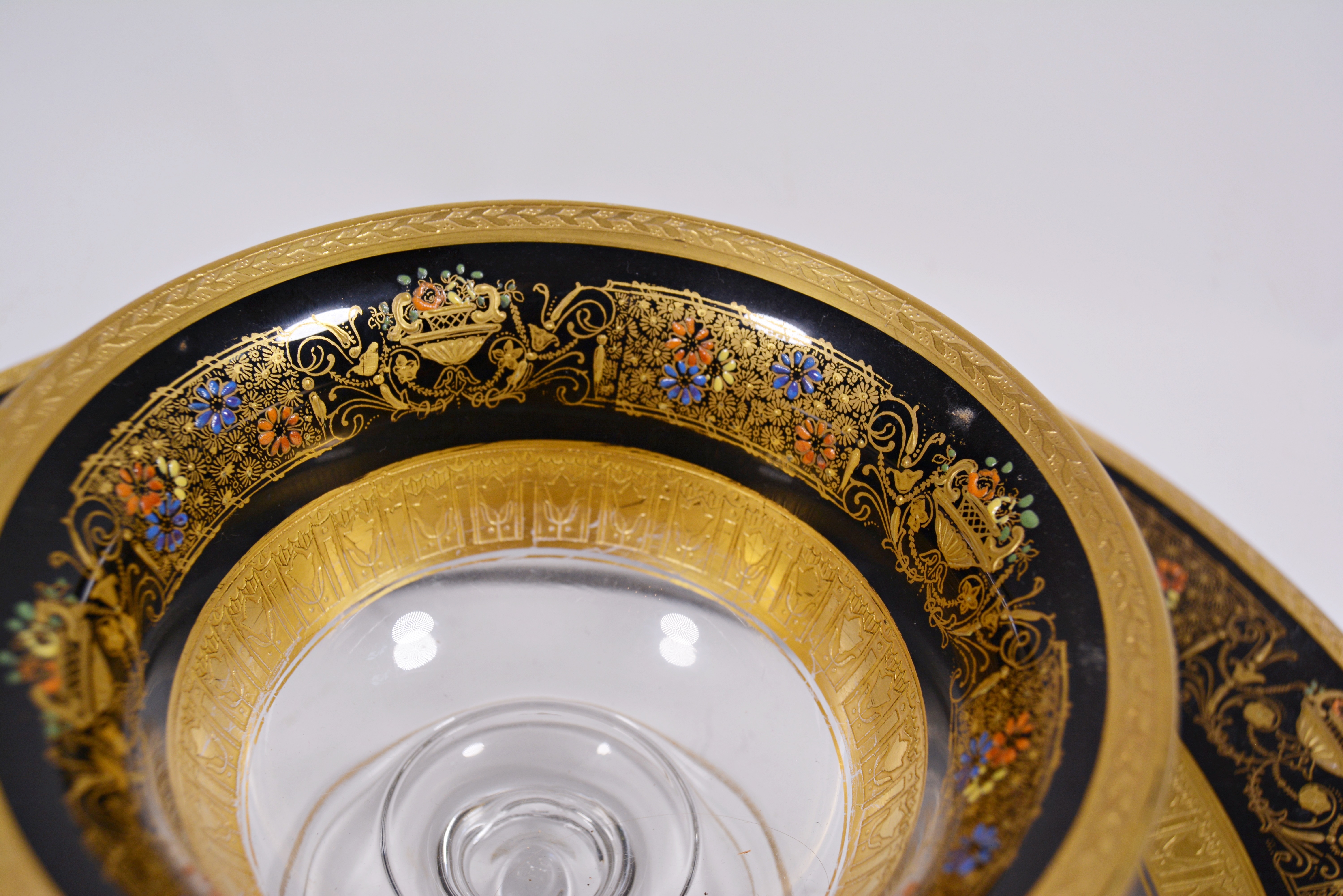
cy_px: 448
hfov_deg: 53.1
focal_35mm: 36
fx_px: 1343
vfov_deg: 36.9
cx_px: 672
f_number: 5.6
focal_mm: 24
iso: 250
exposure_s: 1/125
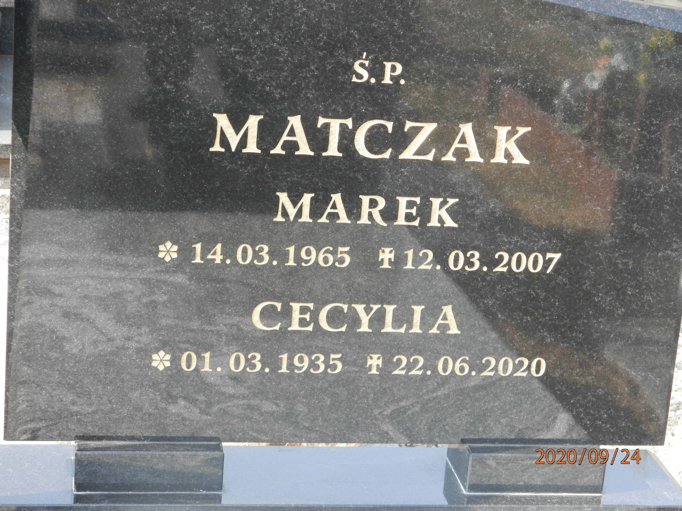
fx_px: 1616
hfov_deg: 23.8
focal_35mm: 82
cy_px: 256
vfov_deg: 18.0
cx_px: 341
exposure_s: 1/160
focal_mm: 14.6
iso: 160
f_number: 4.2
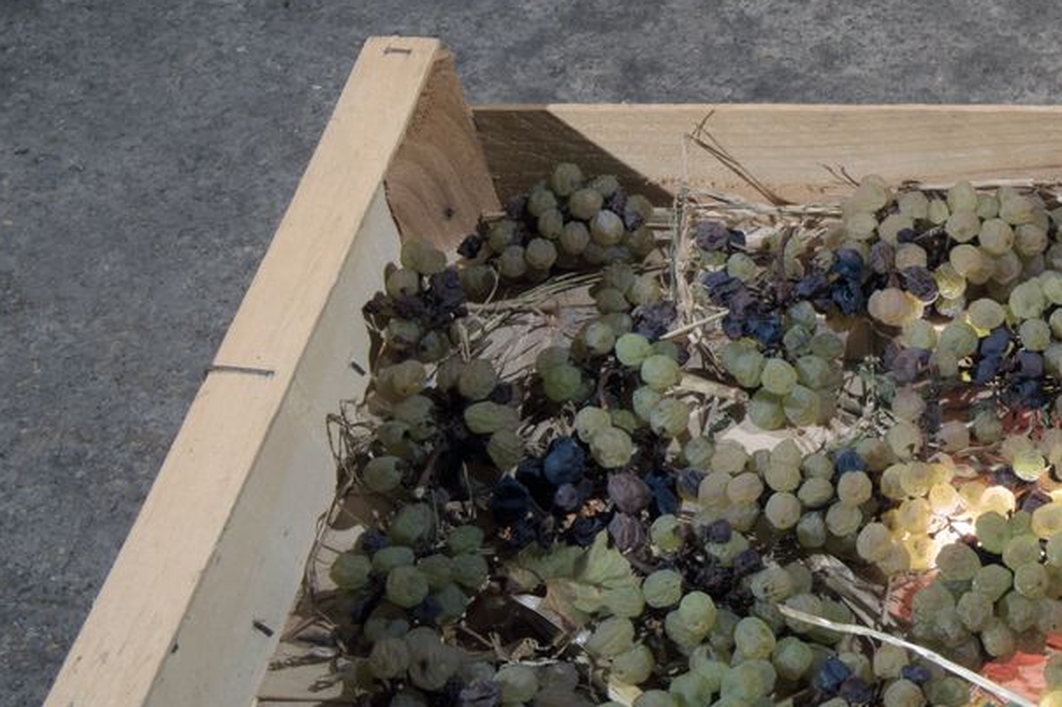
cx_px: 1081
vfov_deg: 18.8
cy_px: 220
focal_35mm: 72
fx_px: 2123
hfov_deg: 26.5
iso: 400
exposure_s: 1/250
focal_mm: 34
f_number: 22
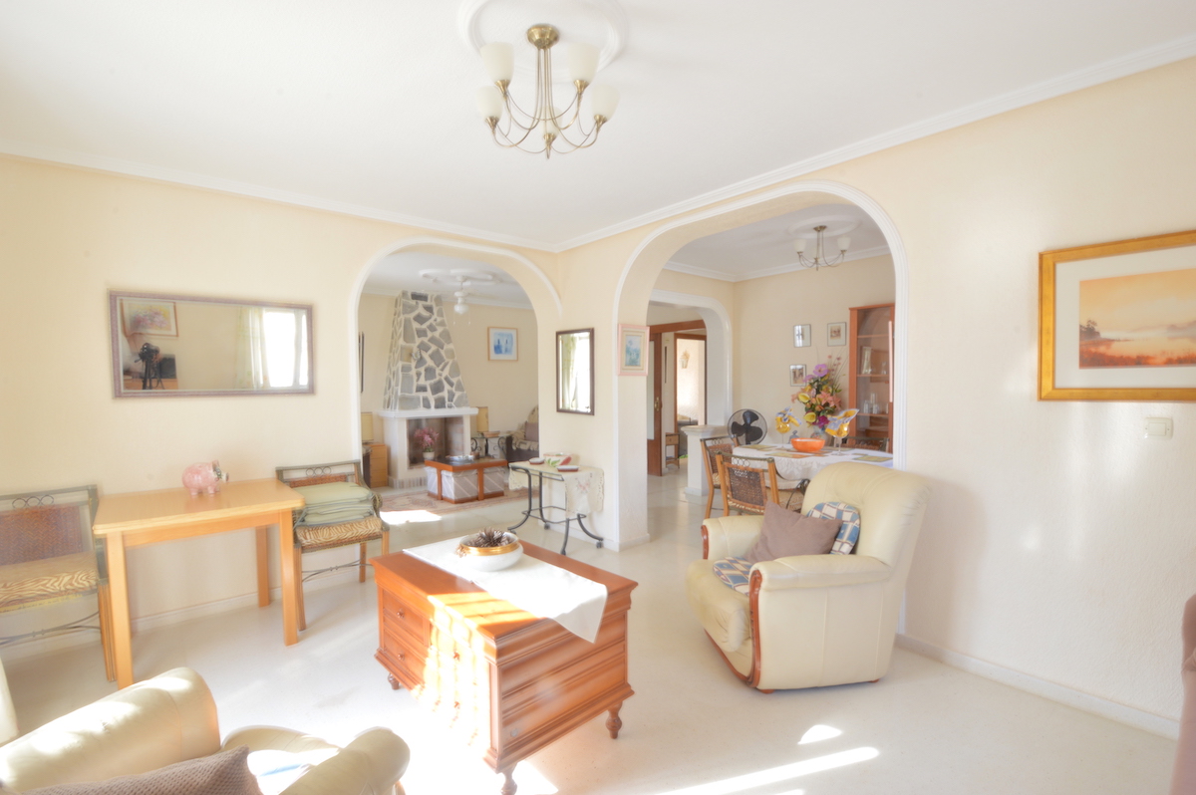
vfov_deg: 77.2
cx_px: 598
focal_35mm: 15
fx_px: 498
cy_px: 398
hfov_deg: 100.4
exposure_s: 1/1.3
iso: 100
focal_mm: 10
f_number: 20
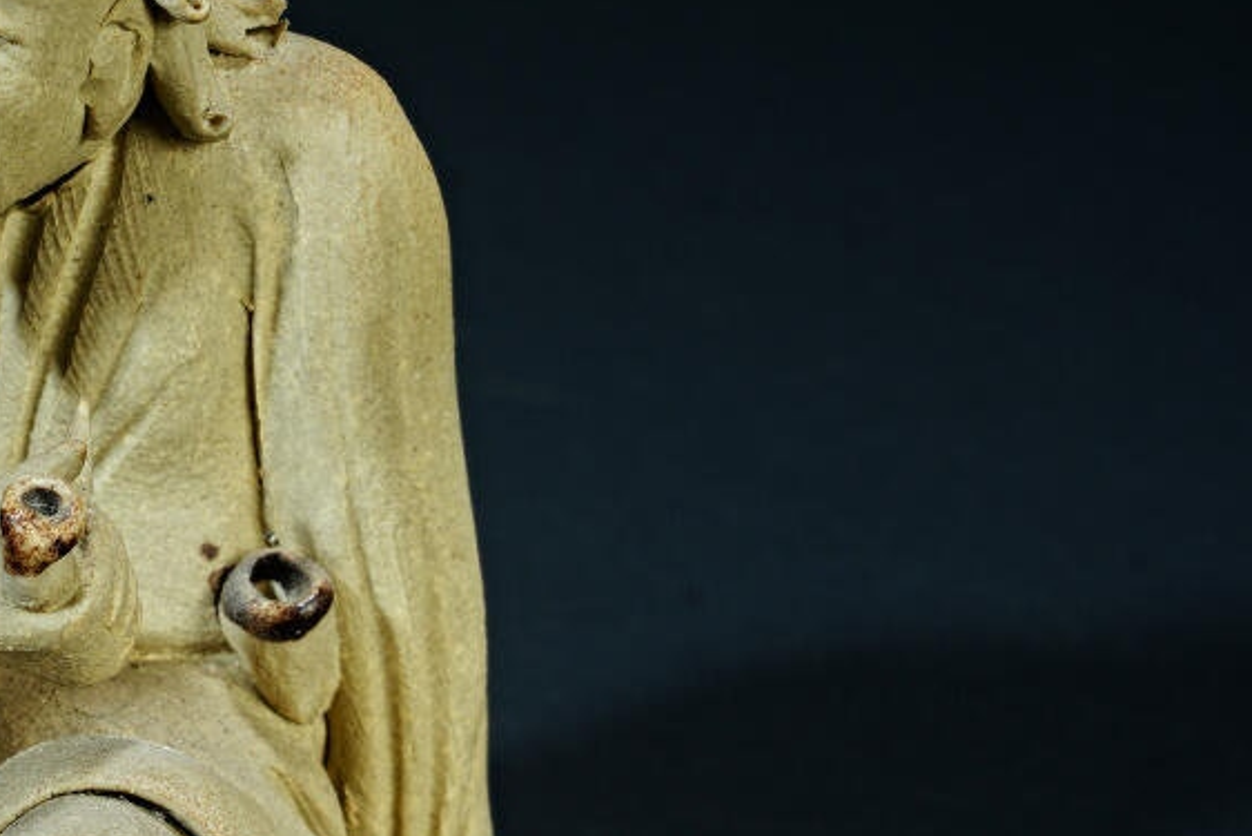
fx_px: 11966
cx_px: 123
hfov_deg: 6.0
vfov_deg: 4.0
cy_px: 622
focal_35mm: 344
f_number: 18
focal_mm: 92
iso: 100
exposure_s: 1/160
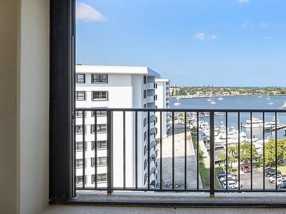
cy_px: 90
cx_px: 266
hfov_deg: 52.7
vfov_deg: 48.1
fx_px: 240
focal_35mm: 29
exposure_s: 1/320
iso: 200
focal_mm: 10
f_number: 10
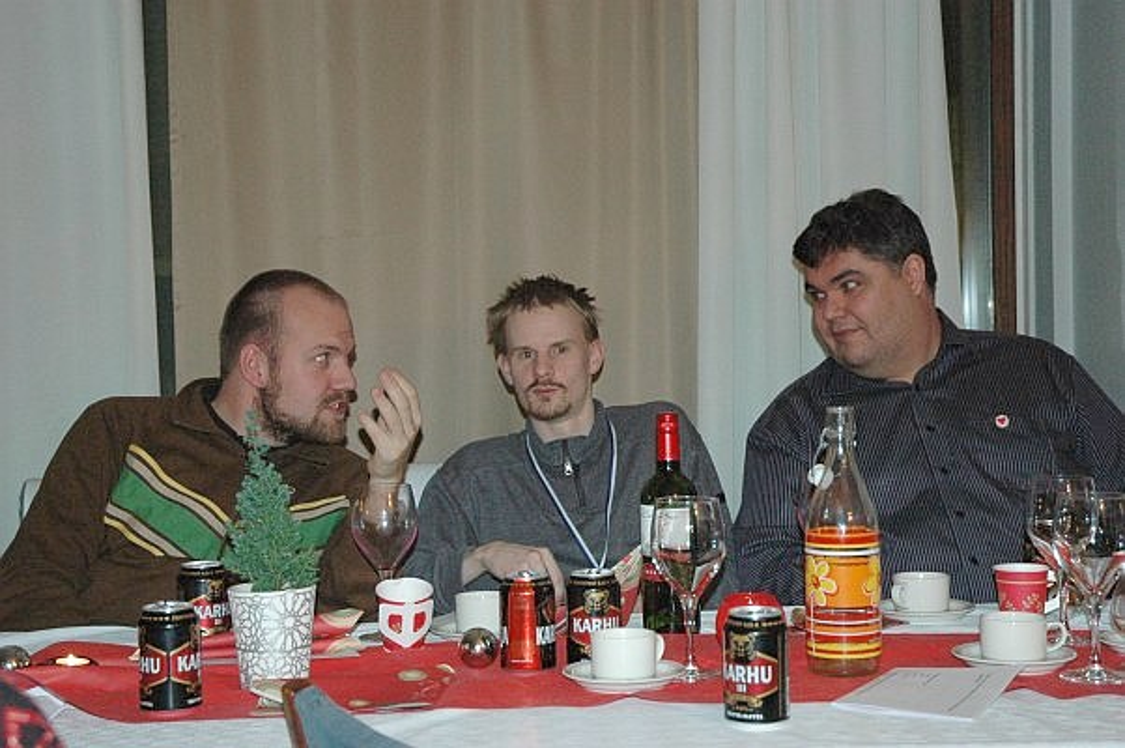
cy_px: 374
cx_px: 562
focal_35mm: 57
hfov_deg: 35.1
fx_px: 1779
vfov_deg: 23.7
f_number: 5
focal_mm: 38
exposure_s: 1/60
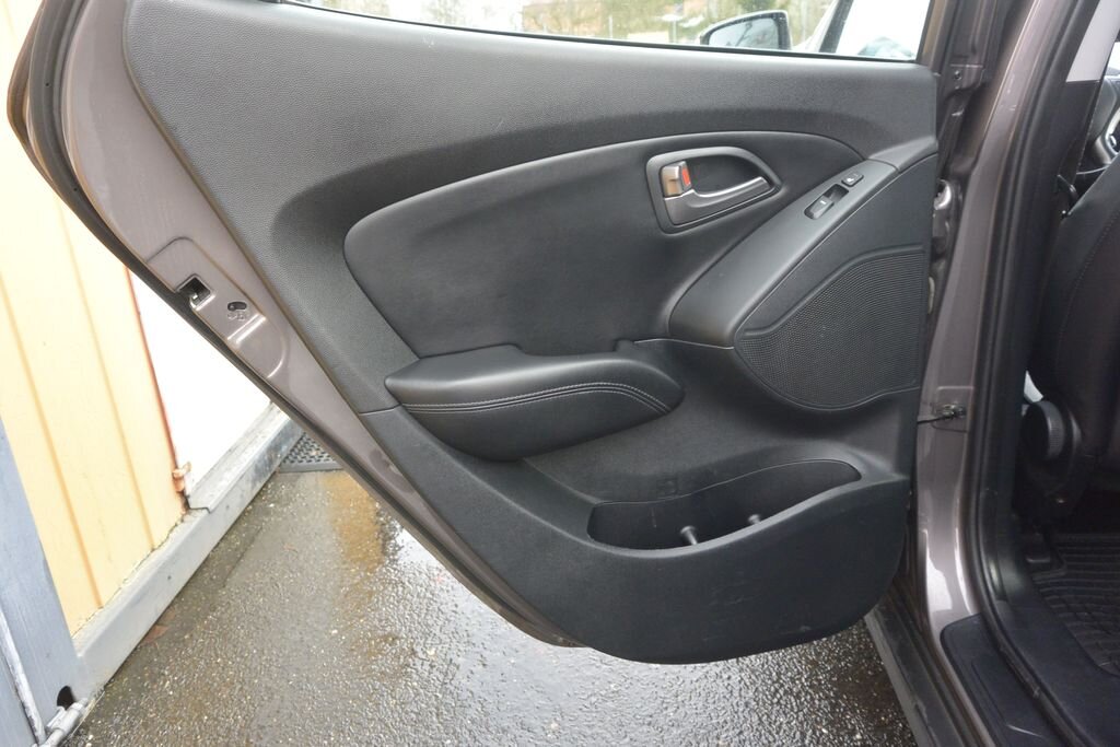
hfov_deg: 67.4
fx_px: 840
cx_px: 560
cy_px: 374
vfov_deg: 47.9
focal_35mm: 27
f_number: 3.5
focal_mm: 10
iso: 280
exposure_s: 1/125
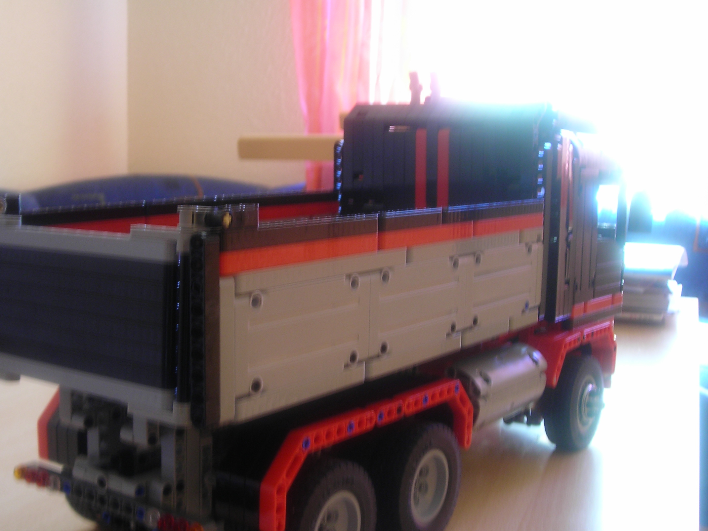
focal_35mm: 46
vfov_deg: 31.5
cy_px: 302
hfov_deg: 41.1
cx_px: 286
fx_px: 941
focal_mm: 6.3
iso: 50
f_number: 3.2
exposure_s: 1/5.3
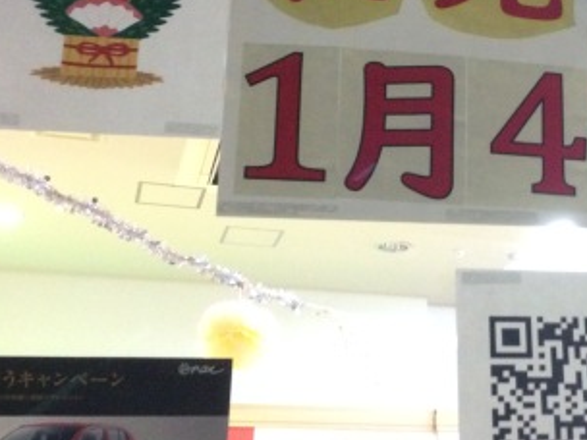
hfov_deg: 31.0
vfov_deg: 24.0
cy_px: 203
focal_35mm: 61
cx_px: 458
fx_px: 1034
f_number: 2.2
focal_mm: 4.15
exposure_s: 1/15
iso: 500
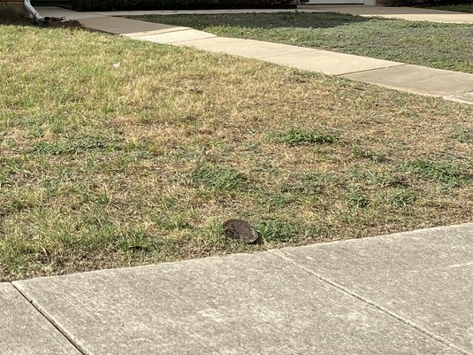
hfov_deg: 26.0
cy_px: 29
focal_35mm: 70
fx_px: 956
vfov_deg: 20.5
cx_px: -28
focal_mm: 4.25
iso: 32
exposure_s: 1/2315
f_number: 1.8
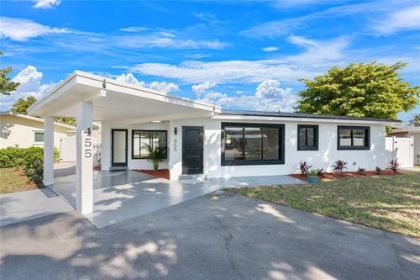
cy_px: 140
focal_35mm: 16
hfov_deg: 96.8
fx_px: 187
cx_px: 210
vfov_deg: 73.7
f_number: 11
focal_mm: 16
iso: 160
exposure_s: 1/50
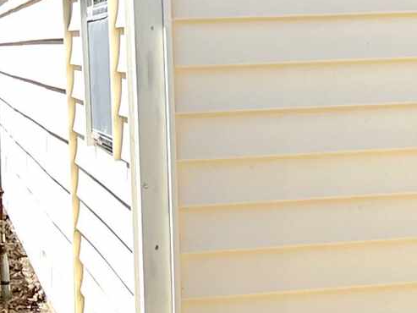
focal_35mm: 162
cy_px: 159
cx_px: 432
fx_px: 1952
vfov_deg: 9.2
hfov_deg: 12.0
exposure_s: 1/3571
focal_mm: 5.7
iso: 50
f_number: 1.5
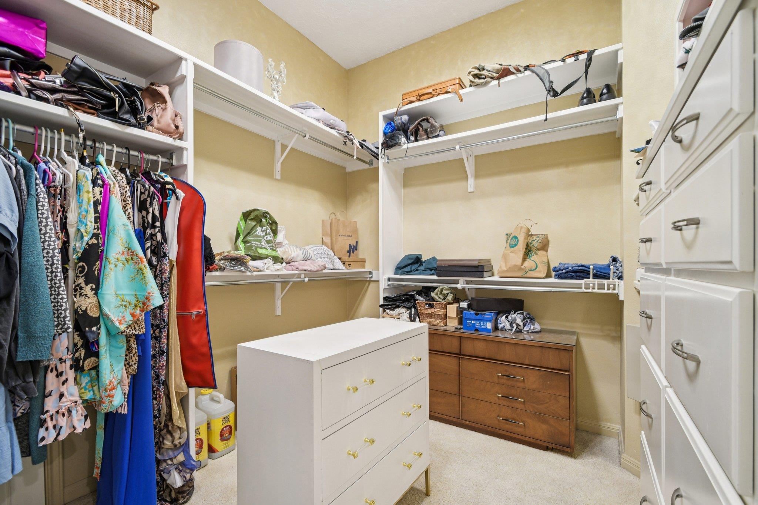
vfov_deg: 77.3
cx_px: 379
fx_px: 316
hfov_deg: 100.4
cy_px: 252
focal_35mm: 15
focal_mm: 10
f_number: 8
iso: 400
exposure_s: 1/3.33
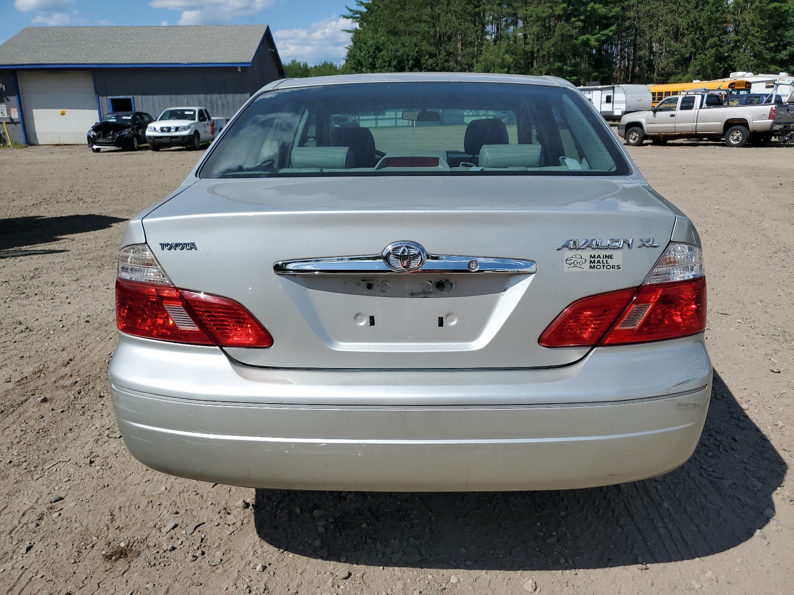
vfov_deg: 53.1
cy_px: 298
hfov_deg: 67.3
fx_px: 596
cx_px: 397
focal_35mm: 26
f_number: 1.5
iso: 50
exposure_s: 1/10000
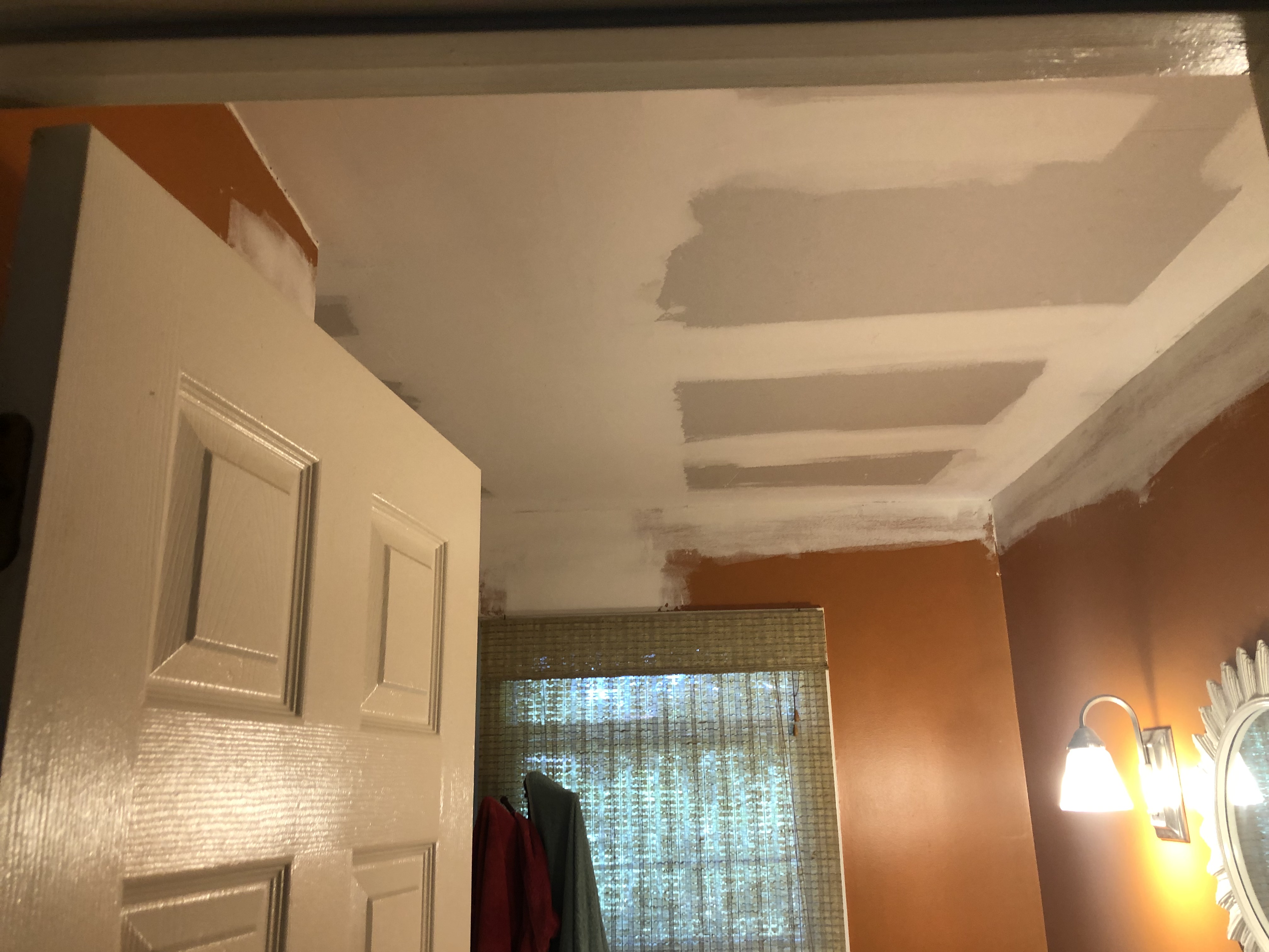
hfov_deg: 63.4
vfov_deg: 49.7
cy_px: 476
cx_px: 634
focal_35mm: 28
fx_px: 1026
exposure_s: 1/17
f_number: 1.8
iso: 40
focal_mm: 3.99
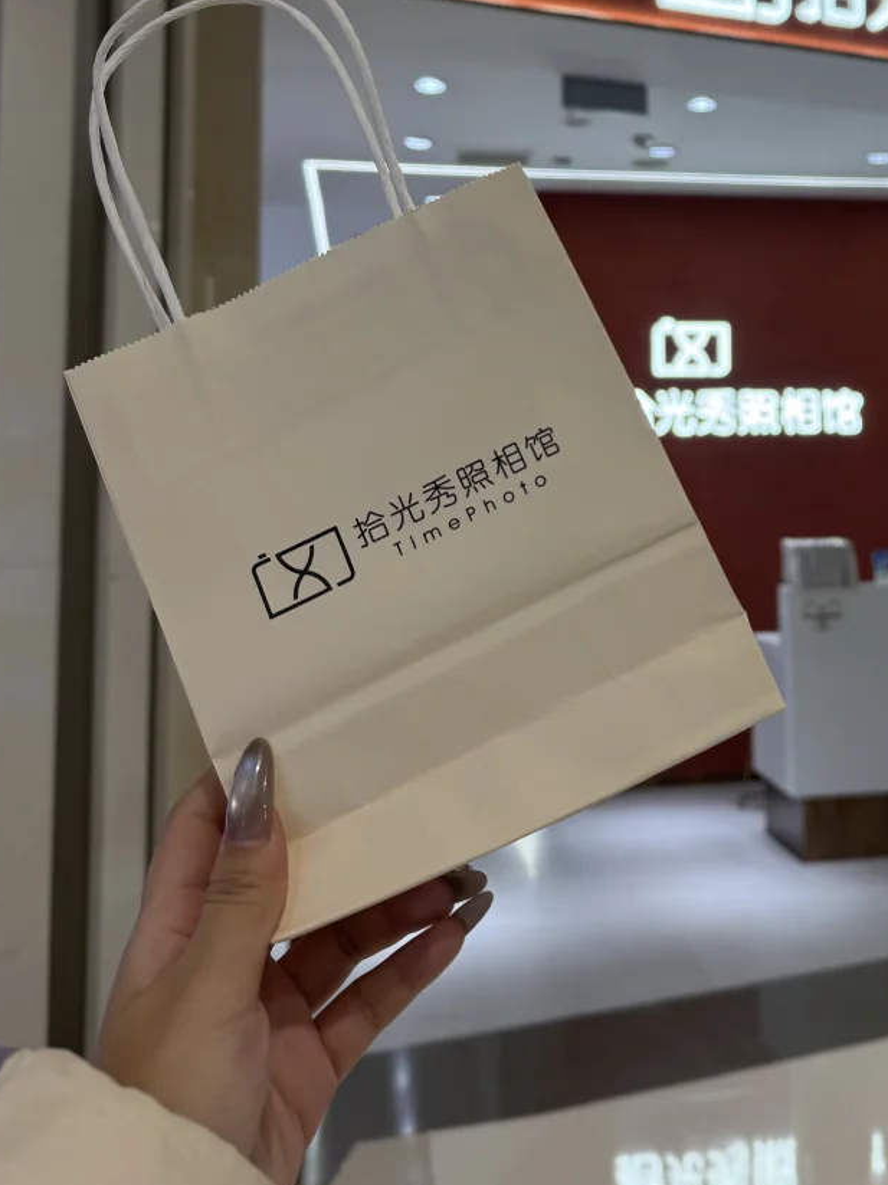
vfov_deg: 43.5
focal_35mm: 42
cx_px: 712
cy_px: 308
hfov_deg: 33.3
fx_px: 1437
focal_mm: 6.76
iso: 80
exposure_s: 1/171
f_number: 1.78
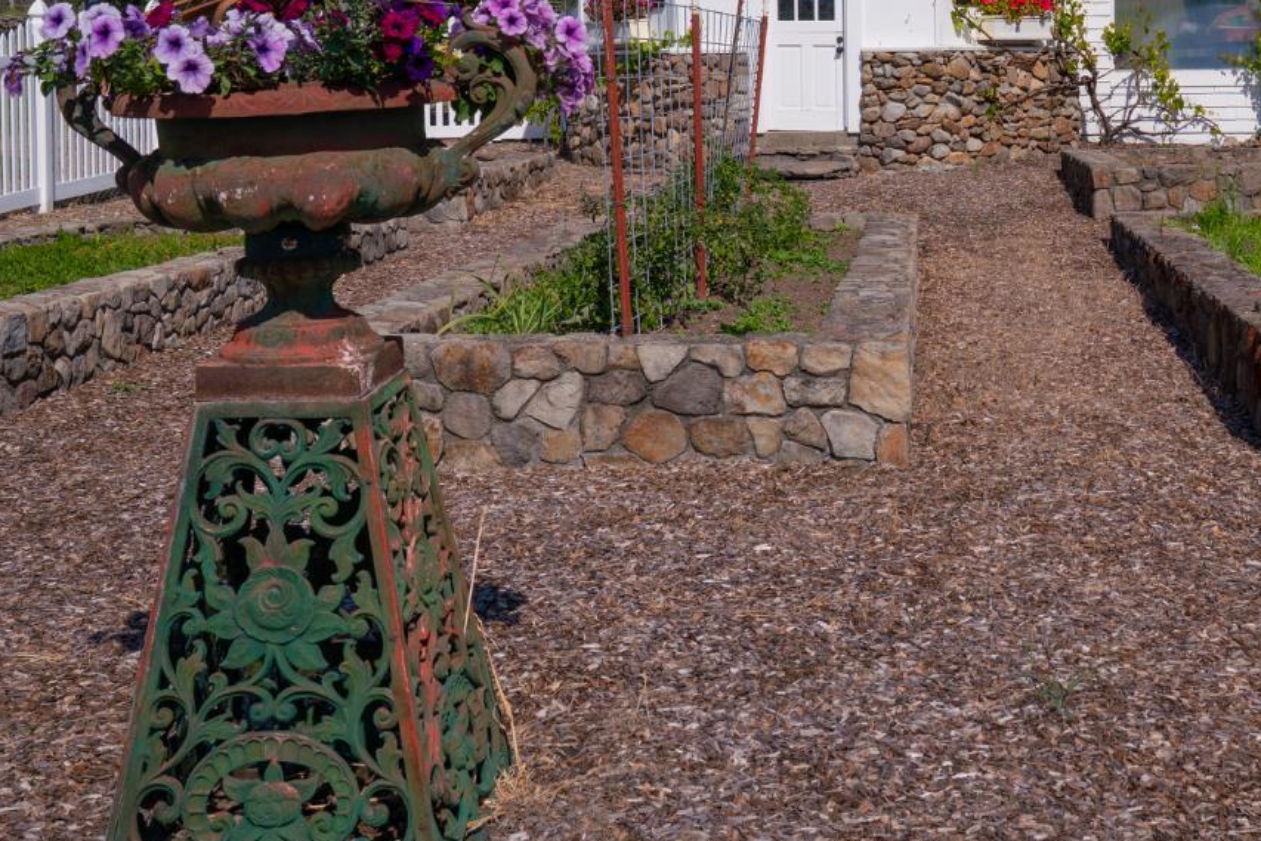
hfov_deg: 34.1
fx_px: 2032
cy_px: 112
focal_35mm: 58
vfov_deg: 22.9
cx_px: 866
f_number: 9
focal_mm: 33
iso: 100
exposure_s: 1/400
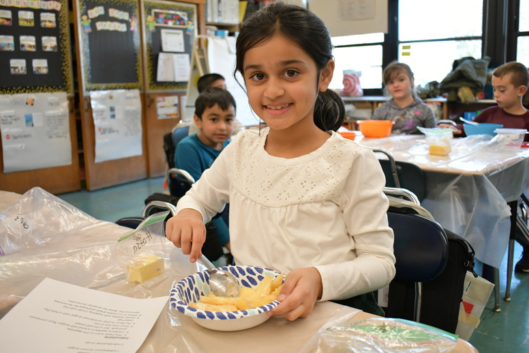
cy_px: 175
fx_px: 499
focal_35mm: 34
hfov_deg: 55.8
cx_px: 271
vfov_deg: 38.9
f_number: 3.8
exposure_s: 1/125
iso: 2000
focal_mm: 22
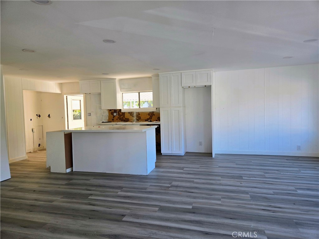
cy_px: 120
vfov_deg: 58.9
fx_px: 212
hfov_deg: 73.9
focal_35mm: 23
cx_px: 160
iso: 64
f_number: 1.8
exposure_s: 1/180
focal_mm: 5.4
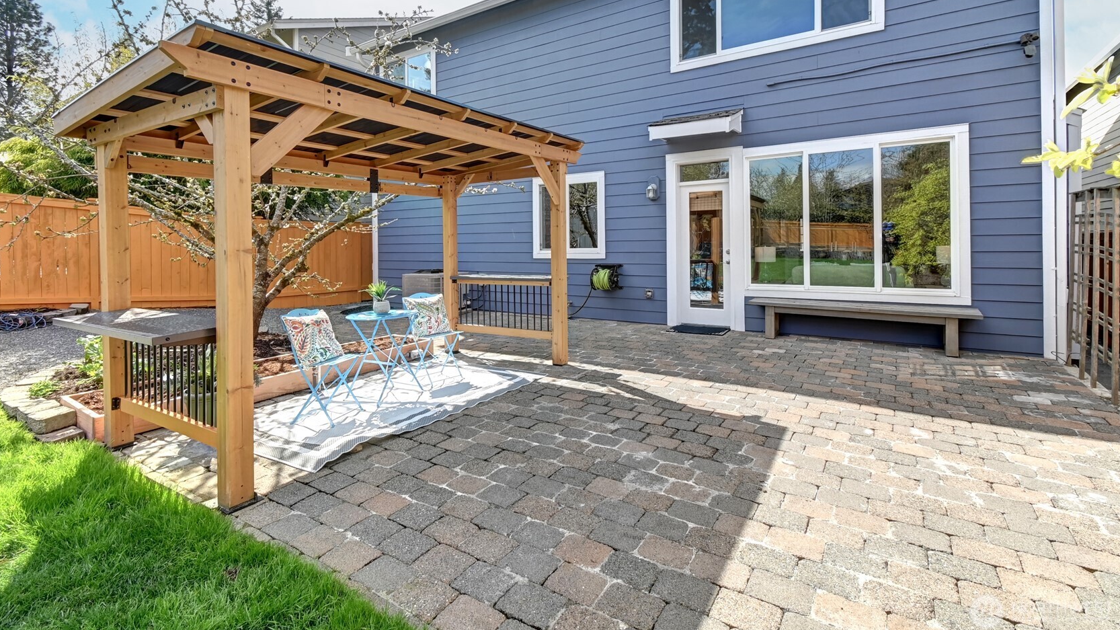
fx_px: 475
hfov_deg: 99.4
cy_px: 257
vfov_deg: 66.5
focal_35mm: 16
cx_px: 563
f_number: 11
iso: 320
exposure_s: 1/30
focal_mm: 10
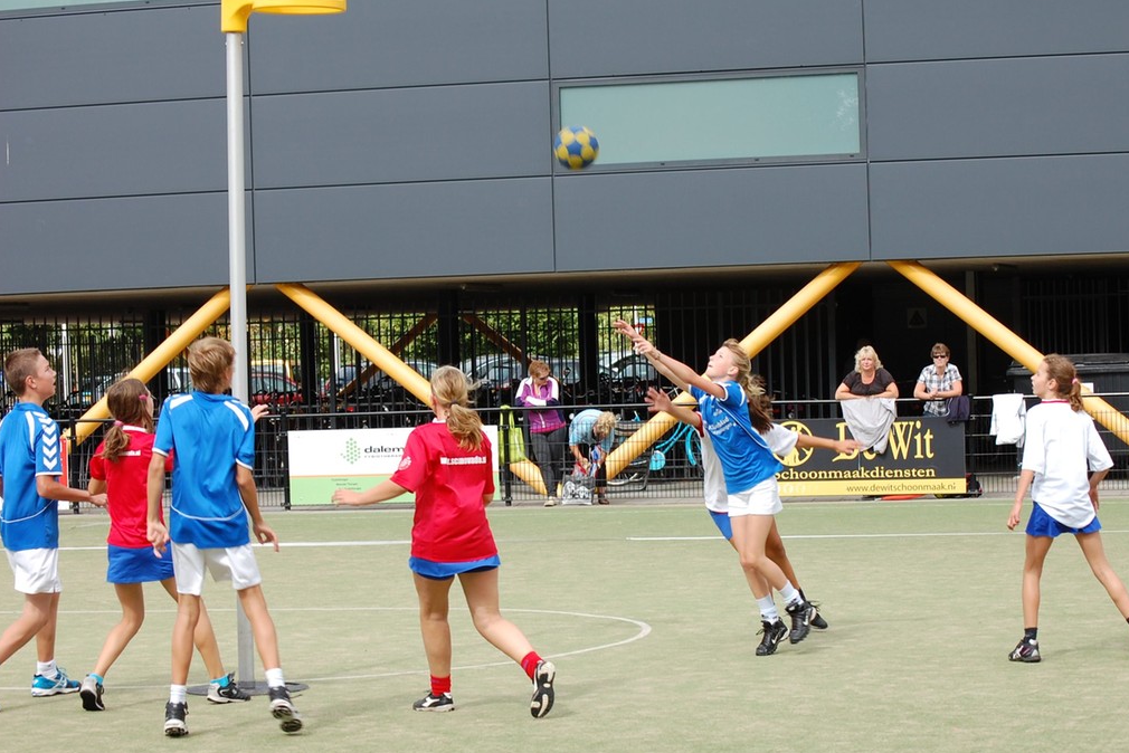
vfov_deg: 16.4
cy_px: 379
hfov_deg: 24.3
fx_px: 2619
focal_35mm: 84
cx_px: 568
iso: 200
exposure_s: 1/250
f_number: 8
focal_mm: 55
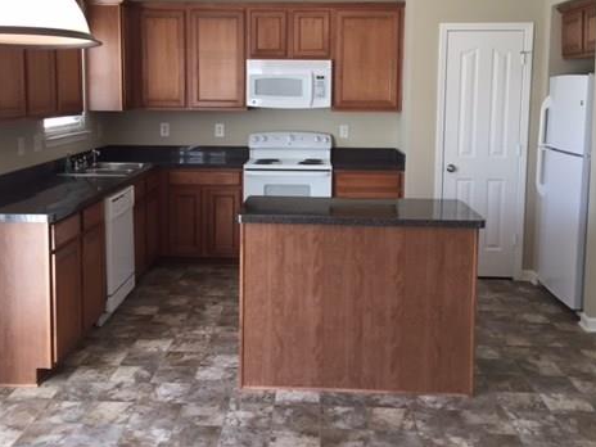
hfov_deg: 46.8
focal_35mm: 40
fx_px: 689
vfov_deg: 35.7
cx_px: 283
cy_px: 162
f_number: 2.2
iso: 32
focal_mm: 4.15
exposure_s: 1/30
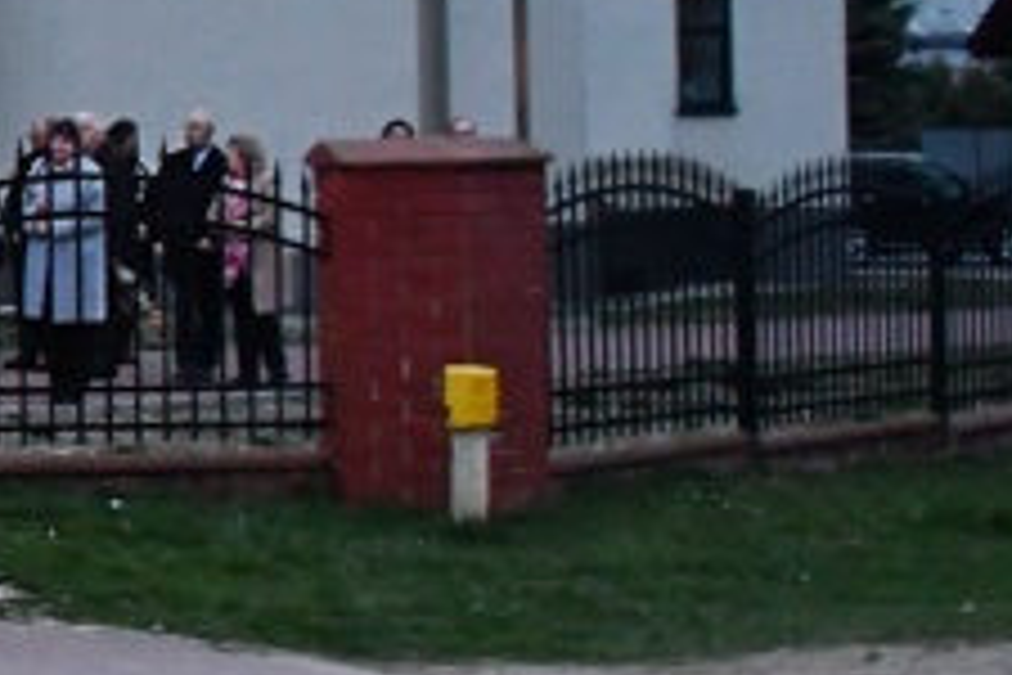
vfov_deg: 11.0
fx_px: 3457
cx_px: -805
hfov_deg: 14.6
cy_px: -7
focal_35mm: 123
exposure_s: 1/60
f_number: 3.5
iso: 3600
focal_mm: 18
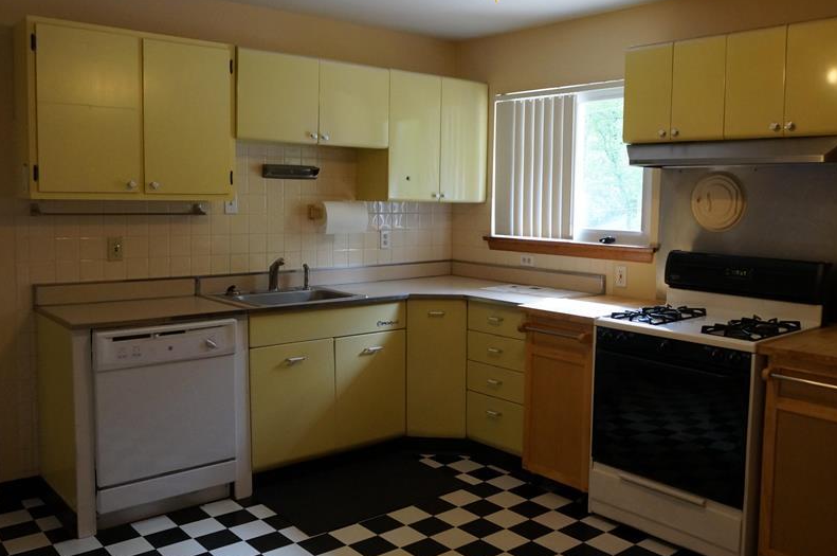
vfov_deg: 39.8
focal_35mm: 33
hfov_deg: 57.1
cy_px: 251
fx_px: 766
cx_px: 469
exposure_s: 1/160
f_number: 4
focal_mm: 16
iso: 1250
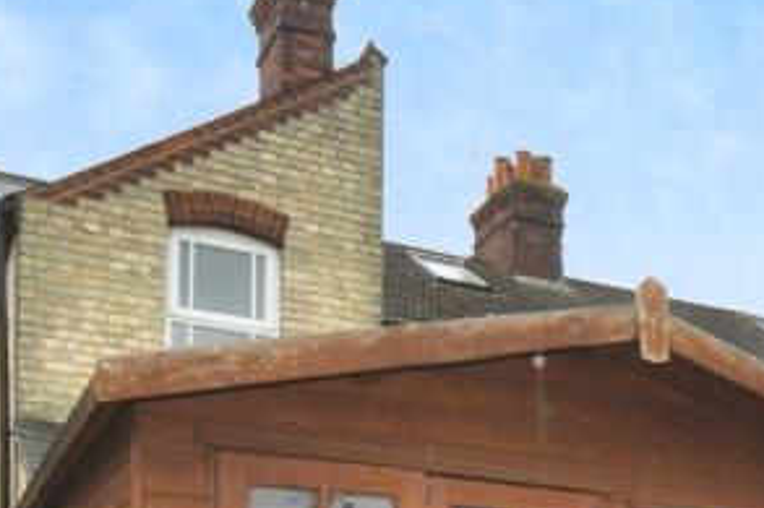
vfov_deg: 20.6
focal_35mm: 58
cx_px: 735
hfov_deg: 32.3
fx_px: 1225
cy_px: 726
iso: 400
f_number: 4.5
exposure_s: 1/125
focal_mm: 11
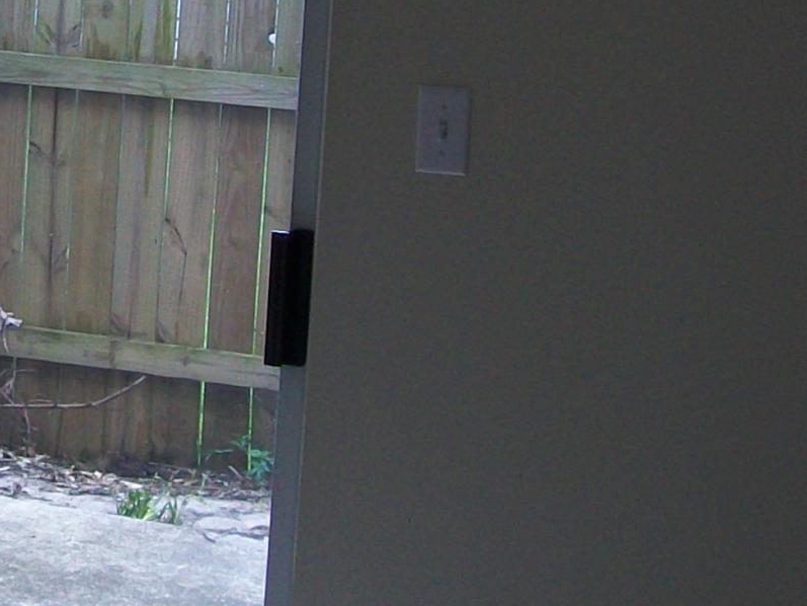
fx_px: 2985
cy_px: 66
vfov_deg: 11.5
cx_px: -148
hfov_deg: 14.9
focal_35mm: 128
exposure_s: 1/200
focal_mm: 6.1
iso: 64
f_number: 2.7
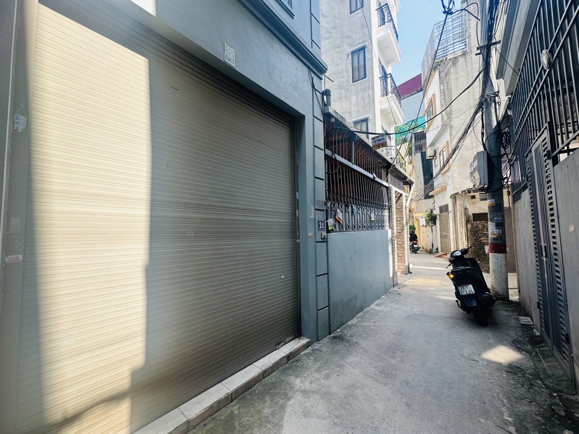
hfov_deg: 102.1
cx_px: 290
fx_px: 234
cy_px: 217
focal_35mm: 14
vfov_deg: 85.7
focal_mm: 2.22
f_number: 2.2
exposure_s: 1/173
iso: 40
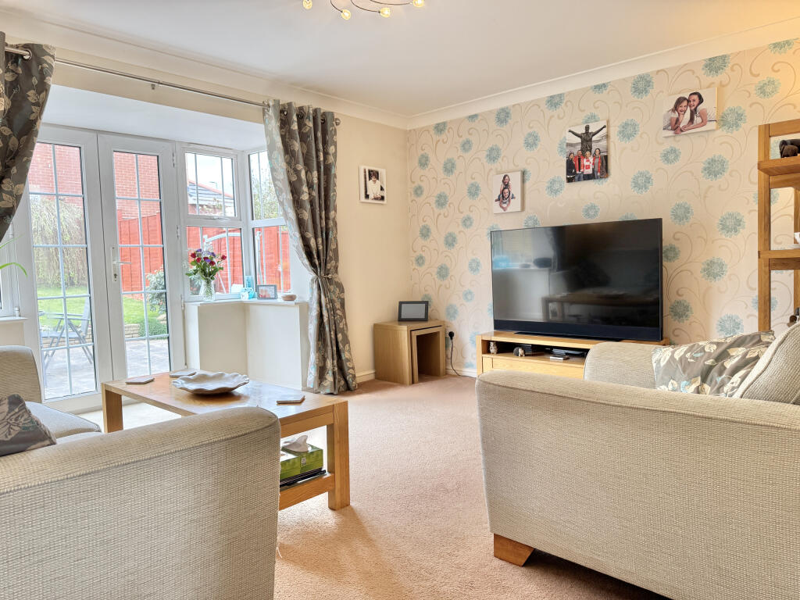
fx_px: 555
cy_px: 300
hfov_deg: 71.6
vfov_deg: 56.8
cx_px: 400
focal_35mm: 24
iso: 64
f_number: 1.78
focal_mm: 6.76
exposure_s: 1/100
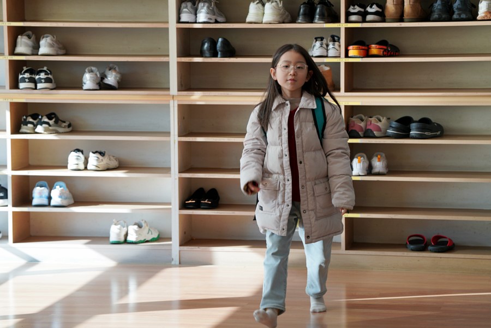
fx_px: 1923
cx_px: 246
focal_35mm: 141
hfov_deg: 14.6
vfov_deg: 9.7
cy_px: 164
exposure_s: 1/160
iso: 160
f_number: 4
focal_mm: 141
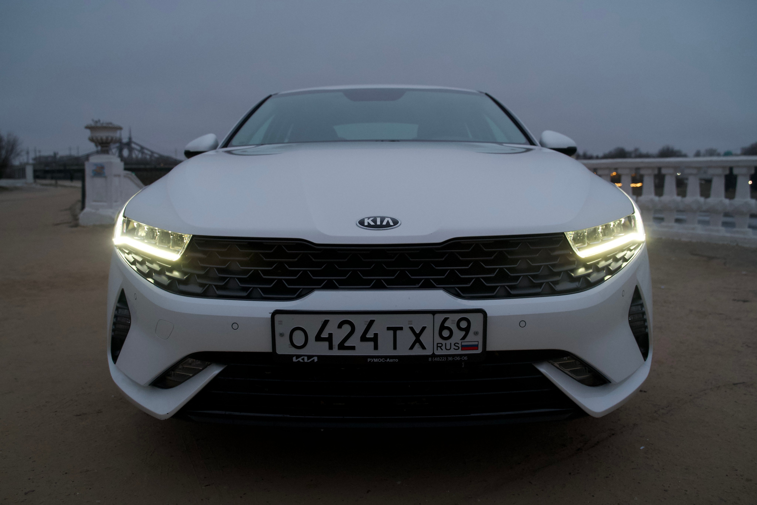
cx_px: 378
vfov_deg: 46.4
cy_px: 252
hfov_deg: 65.5
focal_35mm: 28
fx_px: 589
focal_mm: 28
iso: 3200
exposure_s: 1/125
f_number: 4.5
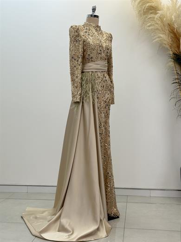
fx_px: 335
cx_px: 90
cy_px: 121
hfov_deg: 30.3
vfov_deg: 39.7
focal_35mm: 48
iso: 64
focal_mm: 6.76
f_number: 1.78
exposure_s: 1/1070
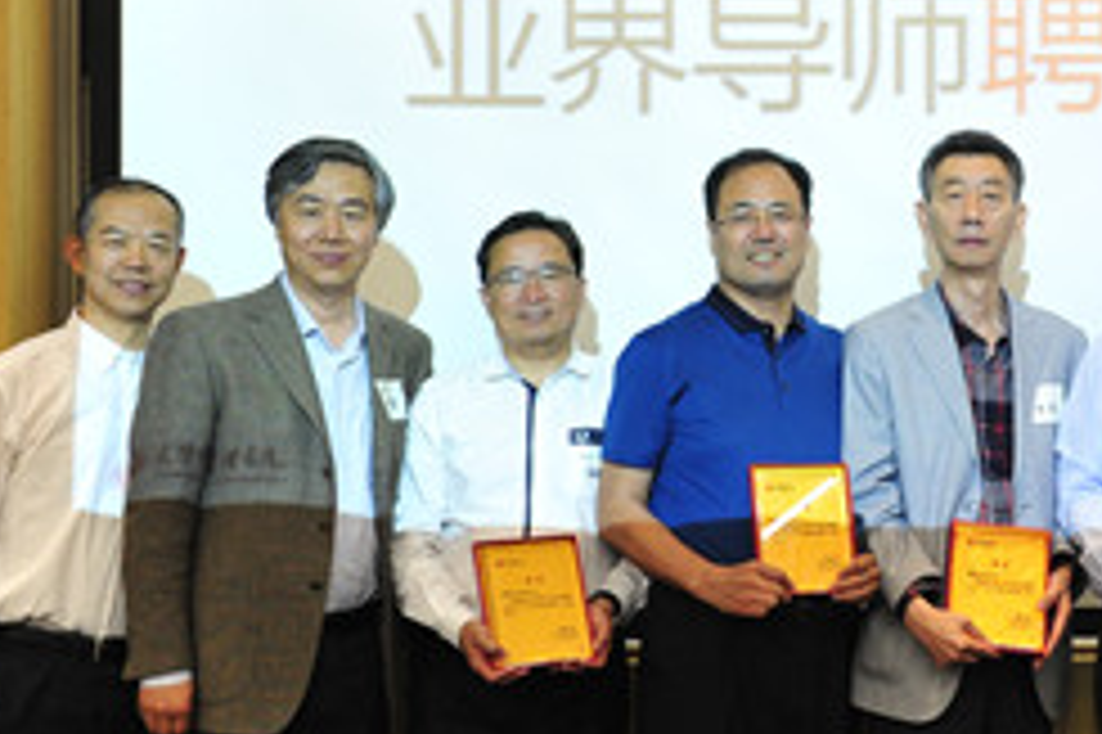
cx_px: 1102
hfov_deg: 23.0
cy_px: 338
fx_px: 2600
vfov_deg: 16.0
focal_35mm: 85
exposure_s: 1/90
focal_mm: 32
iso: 1600
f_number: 5.6
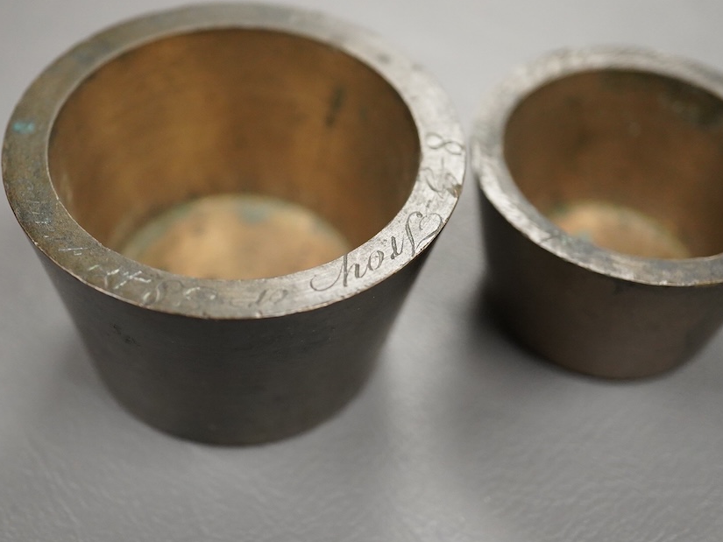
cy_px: 224
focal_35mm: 59
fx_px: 1232
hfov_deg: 32.6
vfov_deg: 24.8
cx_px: 300
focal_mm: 30
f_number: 3.5
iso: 2500
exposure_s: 1/400
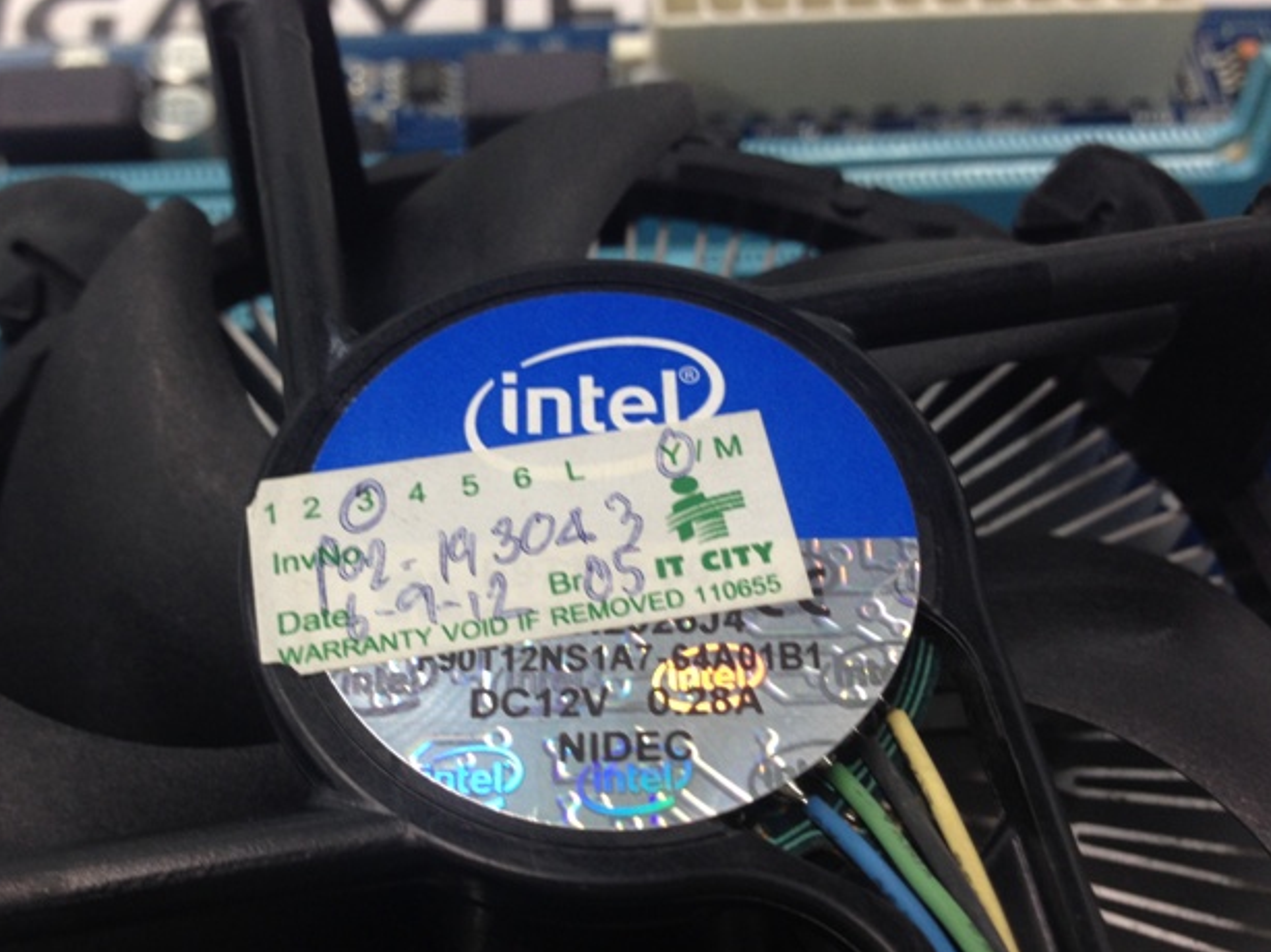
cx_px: 497
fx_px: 1578
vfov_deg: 33.5
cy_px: 565
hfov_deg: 43.6
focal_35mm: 43
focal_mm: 4.12
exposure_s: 1/20
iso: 64
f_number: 2.4
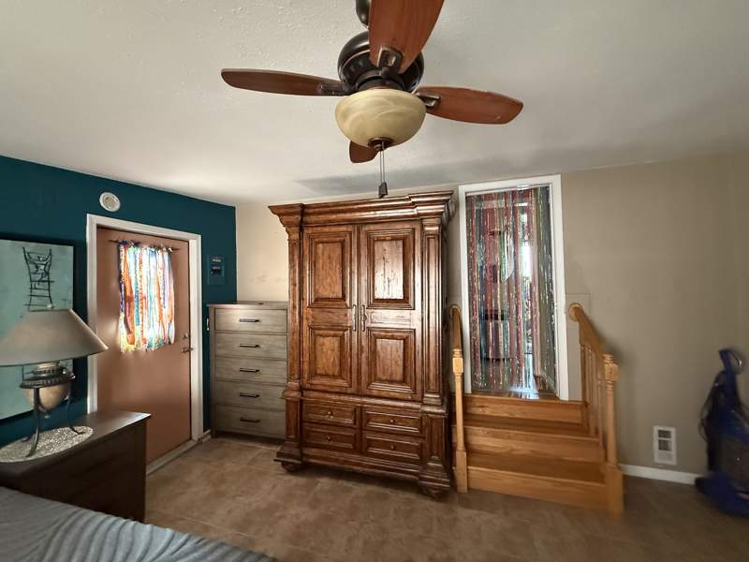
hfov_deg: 102.1
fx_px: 303
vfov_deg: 85.7
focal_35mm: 14
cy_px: 281
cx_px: 374
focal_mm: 2.22
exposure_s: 1/60
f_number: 2.2
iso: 1000
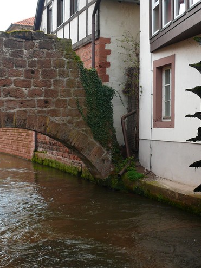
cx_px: 135
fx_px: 411
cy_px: 134
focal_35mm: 53
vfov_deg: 36.2
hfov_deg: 27.3
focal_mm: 7.4
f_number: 2.8
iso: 100
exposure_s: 1/100
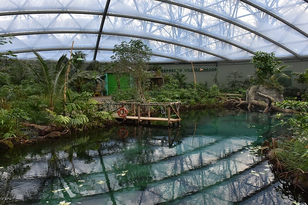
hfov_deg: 61.9
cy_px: 102
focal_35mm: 30
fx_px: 257
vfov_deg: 43.6
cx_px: 154
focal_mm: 20
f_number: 8
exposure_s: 1/400
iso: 500
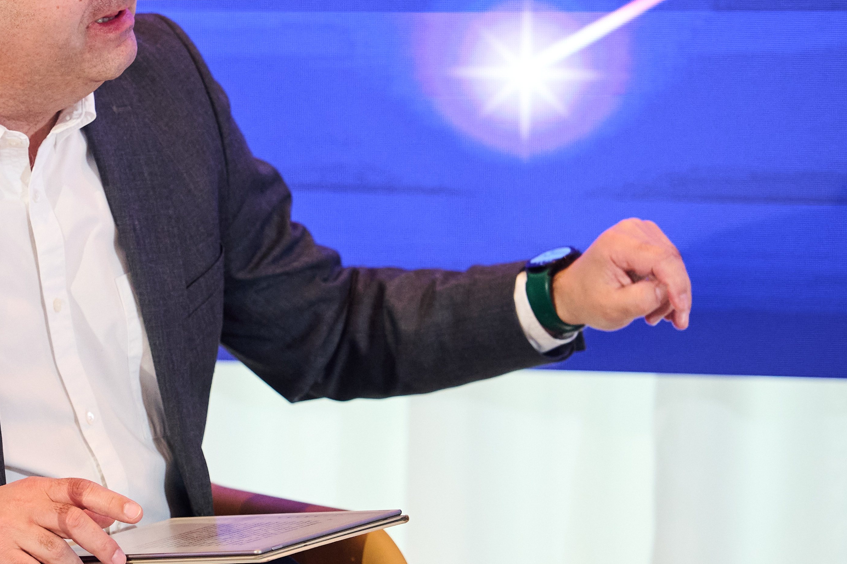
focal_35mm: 358
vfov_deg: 3.8
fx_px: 8423
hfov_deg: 5.7
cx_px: 132
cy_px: 166
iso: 2500
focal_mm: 170
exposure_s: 1/200
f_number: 2.8
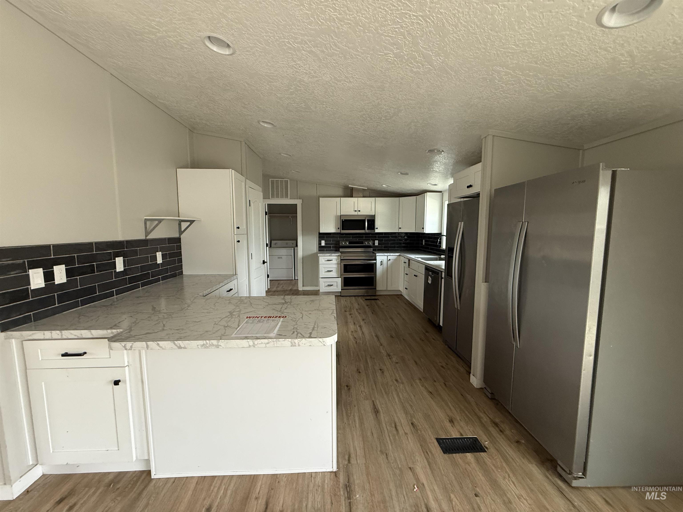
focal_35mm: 14
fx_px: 276
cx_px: 342
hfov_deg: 102.1
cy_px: 256
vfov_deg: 85.7
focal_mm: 2.22
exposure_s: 1/92
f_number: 2.2
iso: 400
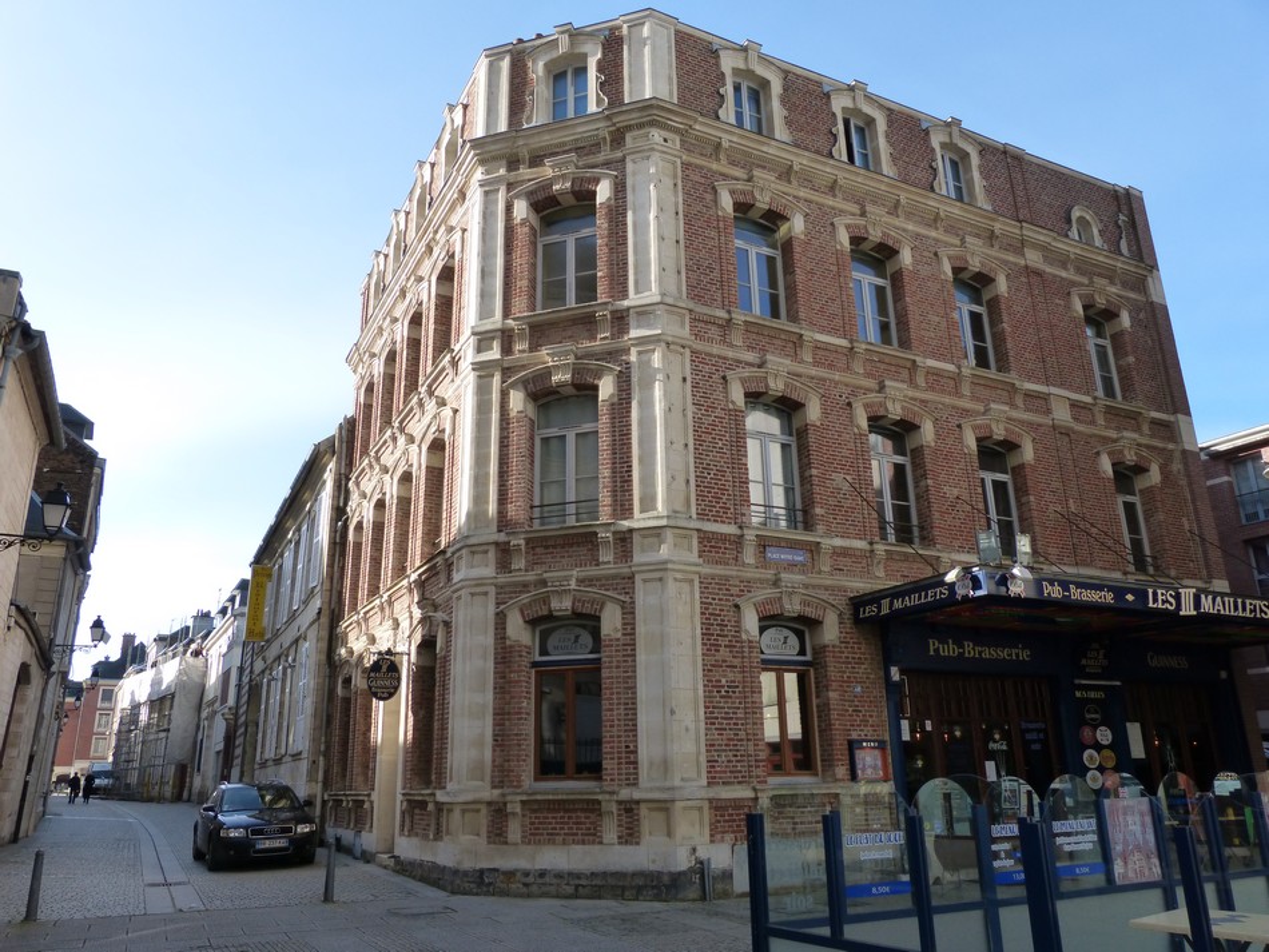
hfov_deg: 69.4
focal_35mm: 25
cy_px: 476
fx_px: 917
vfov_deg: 54.9
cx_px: 634
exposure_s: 1/400
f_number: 4
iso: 160
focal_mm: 4.5
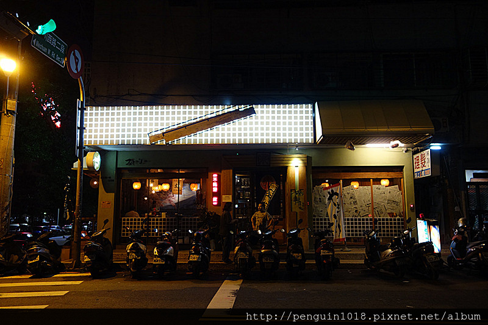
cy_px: 162
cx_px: 244
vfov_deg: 46.4
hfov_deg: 65.5
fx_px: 379
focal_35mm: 28
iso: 320
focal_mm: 10.4
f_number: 1.8
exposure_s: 1/30
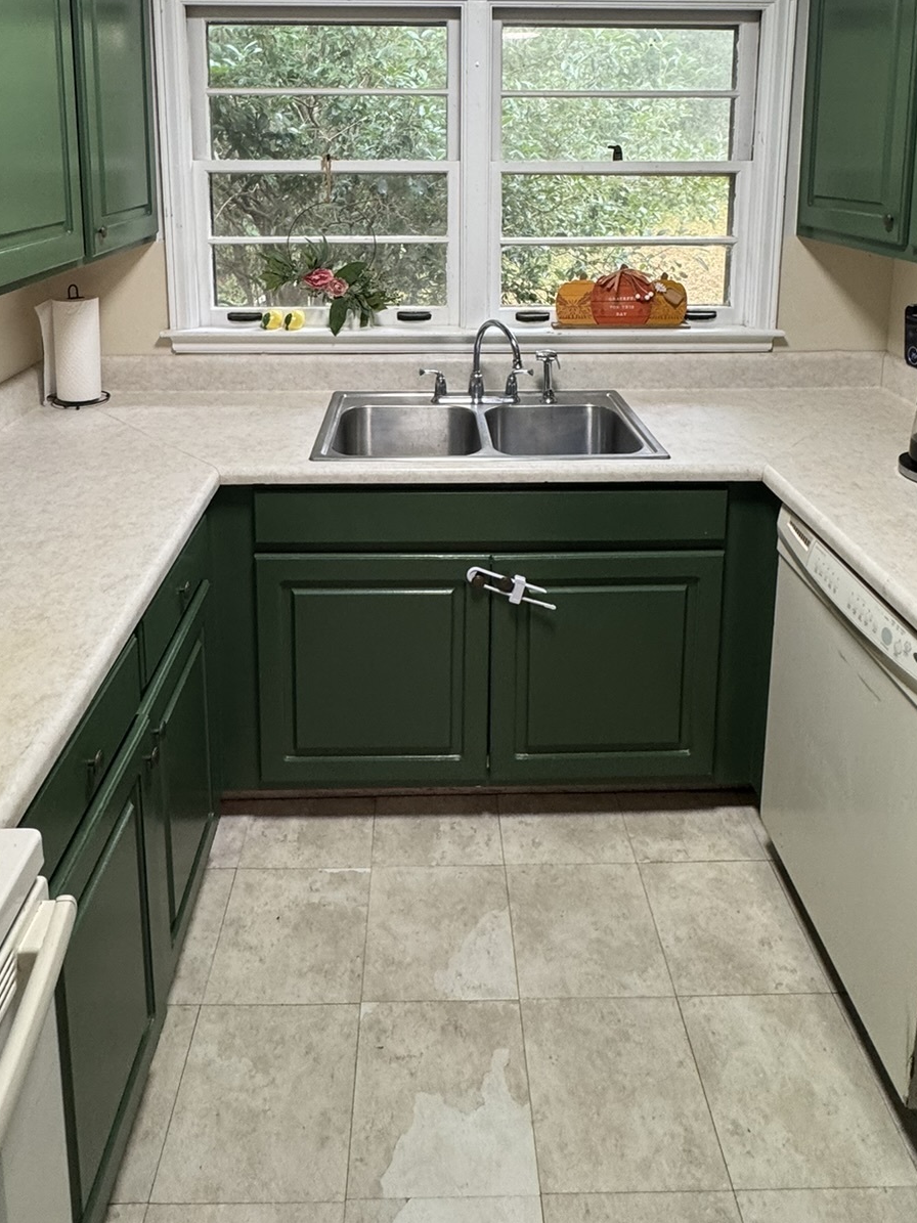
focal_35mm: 24
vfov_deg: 66.2
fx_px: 848
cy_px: 276
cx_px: 437
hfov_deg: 56.8
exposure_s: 1/60
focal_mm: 2.22
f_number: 2.2
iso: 200
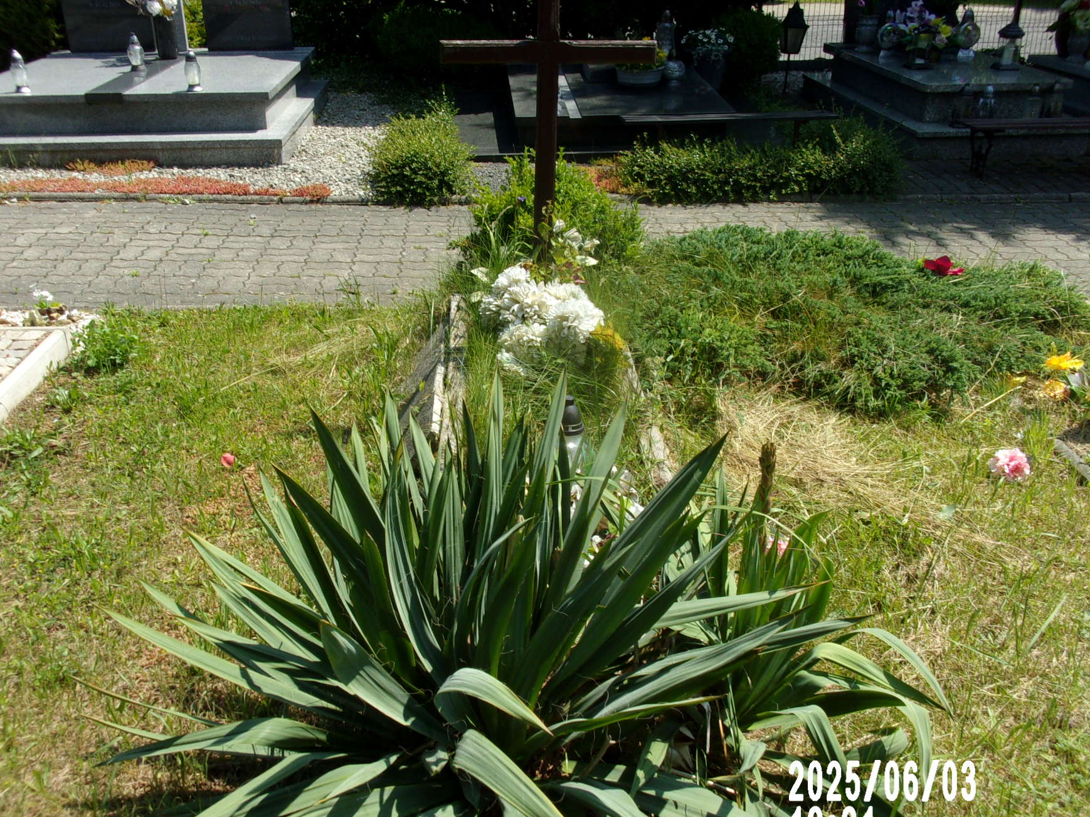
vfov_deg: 42.9
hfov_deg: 55.3
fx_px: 1039
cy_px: 429
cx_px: 512
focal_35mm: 33
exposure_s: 1/70
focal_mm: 5.1
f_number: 10.8
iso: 80
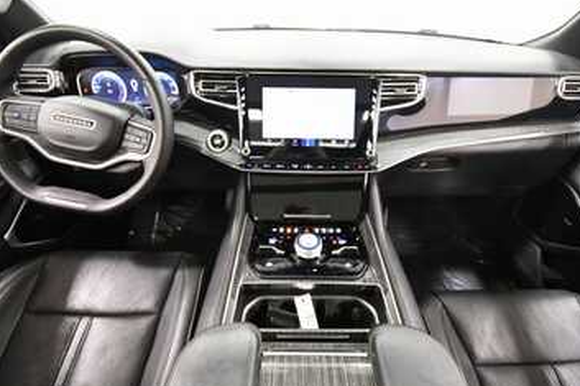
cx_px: 299
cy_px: 182
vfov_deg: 70.3
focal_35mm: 17
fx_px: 274
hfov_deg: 93.3
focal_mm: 10
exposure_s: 1/60
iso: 3600
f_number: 4.5
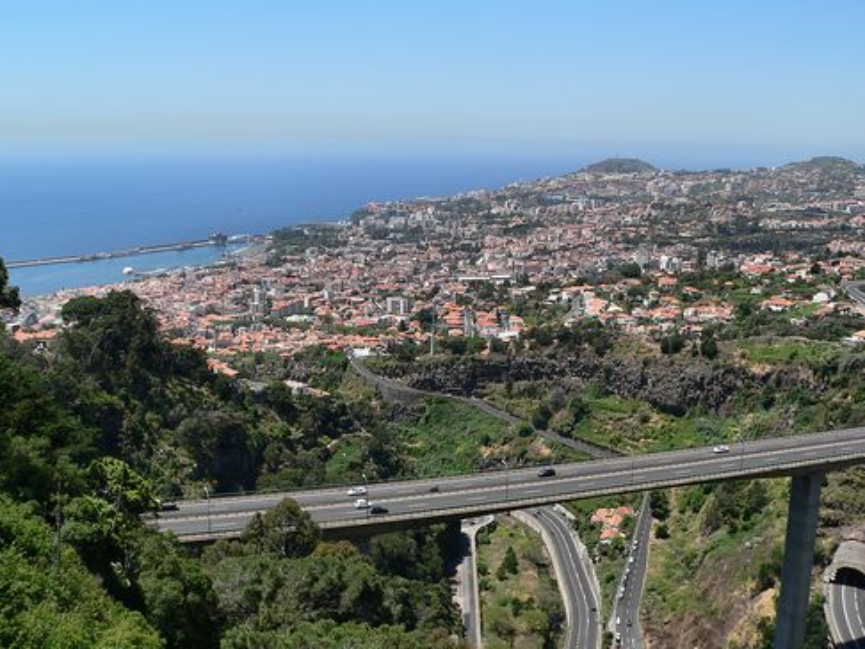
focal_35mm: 37
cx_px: 425
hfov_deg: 50.1
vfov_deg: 38.7
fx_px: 925
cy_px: 330
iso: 80
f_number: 4.6
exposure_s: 1/500
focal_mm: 6
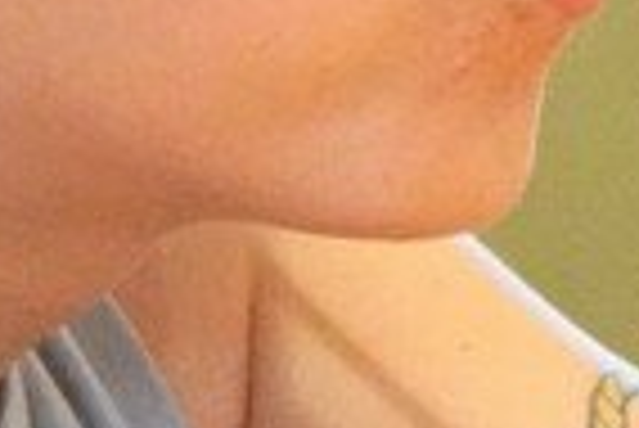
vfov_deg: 1.9
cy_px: 237
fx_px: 13095
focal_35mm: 737
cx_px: 1552
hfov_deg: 2.8
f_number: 4
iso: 6400
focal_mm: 70
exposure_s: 1/100
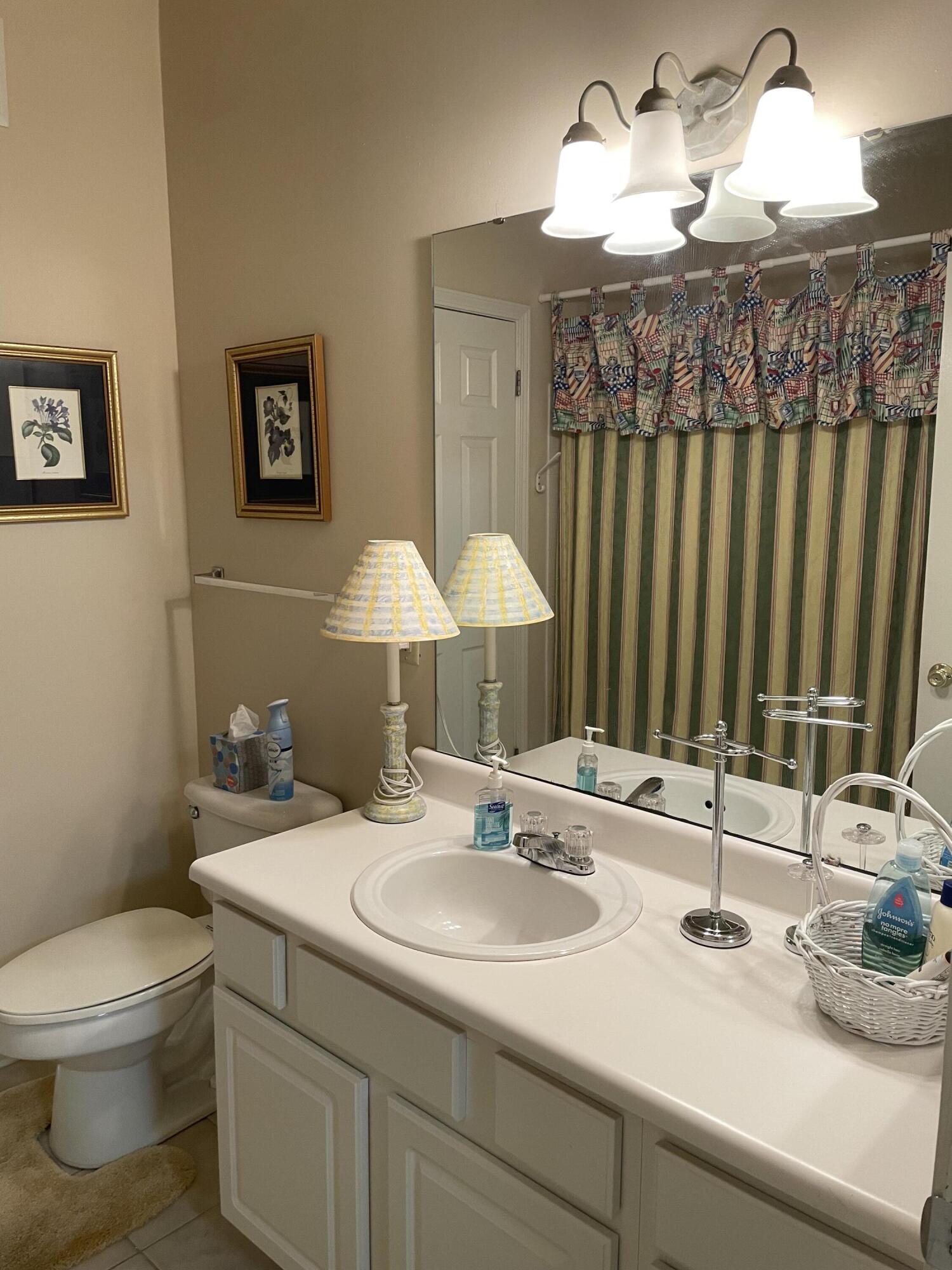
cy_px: 635
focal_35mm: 26
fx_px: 953
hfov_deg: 53.1
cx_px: 476
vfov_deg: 67.3
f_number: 1.6
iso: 100
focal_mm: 4.2
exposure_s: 1/60
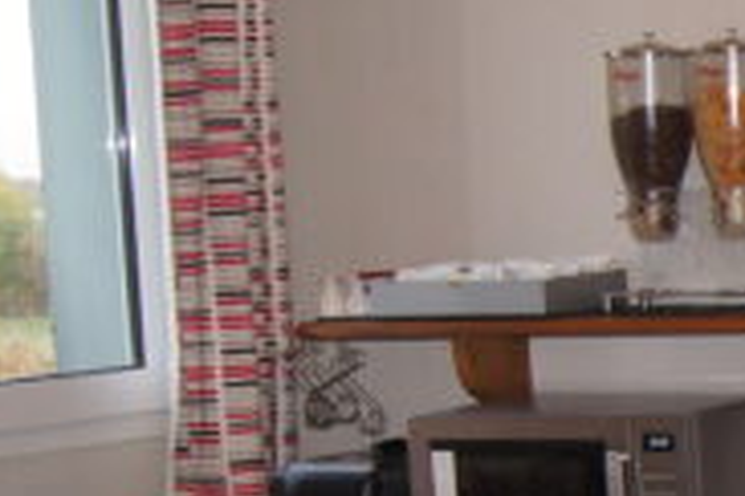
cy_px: 533
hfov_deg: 12.2
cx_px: 1425
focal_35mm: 151
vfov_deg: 9.0
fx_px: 3125
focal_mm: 18
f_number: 4
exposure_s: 1/60
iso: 400
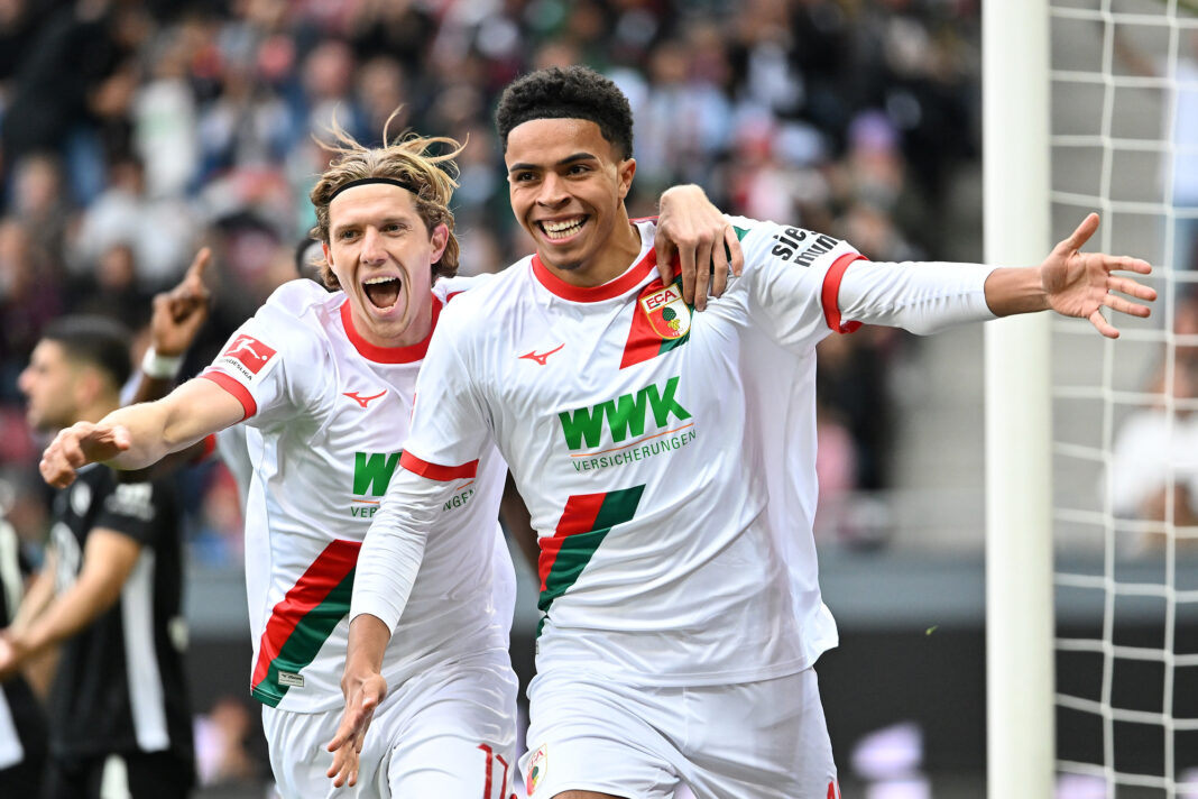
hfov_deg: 5.2
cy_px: 400
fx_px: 13310
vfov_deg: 3.4
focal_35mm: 400
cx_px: 599
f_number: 4.5
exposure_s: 1/1000
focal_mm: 400
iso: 3600
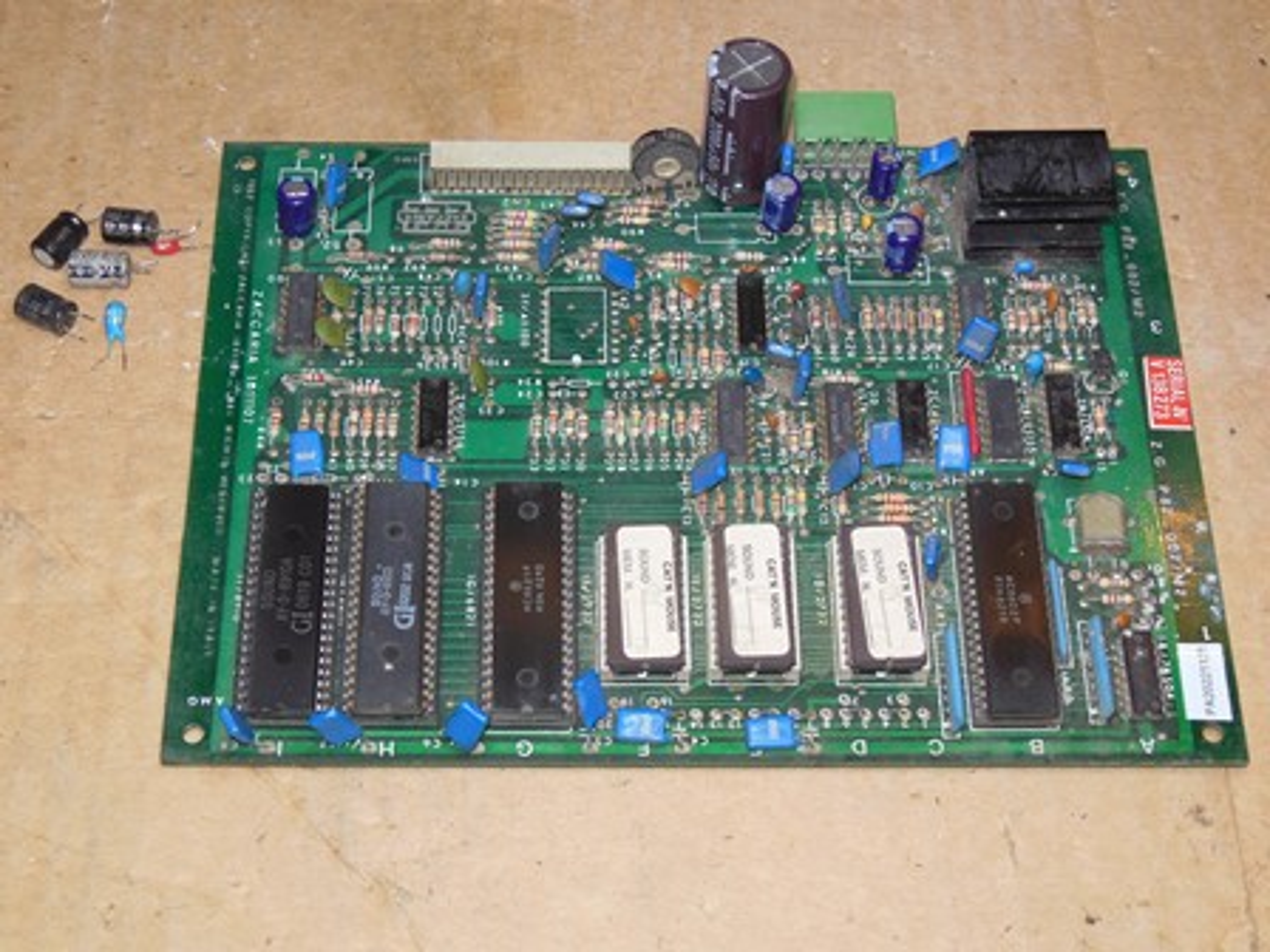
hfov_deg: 33.8
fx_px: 2091
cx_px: 635
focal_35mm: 57
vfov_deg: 25.7
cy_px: 476
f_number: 4.1
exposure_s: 1/60
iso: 200
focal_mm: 10.2
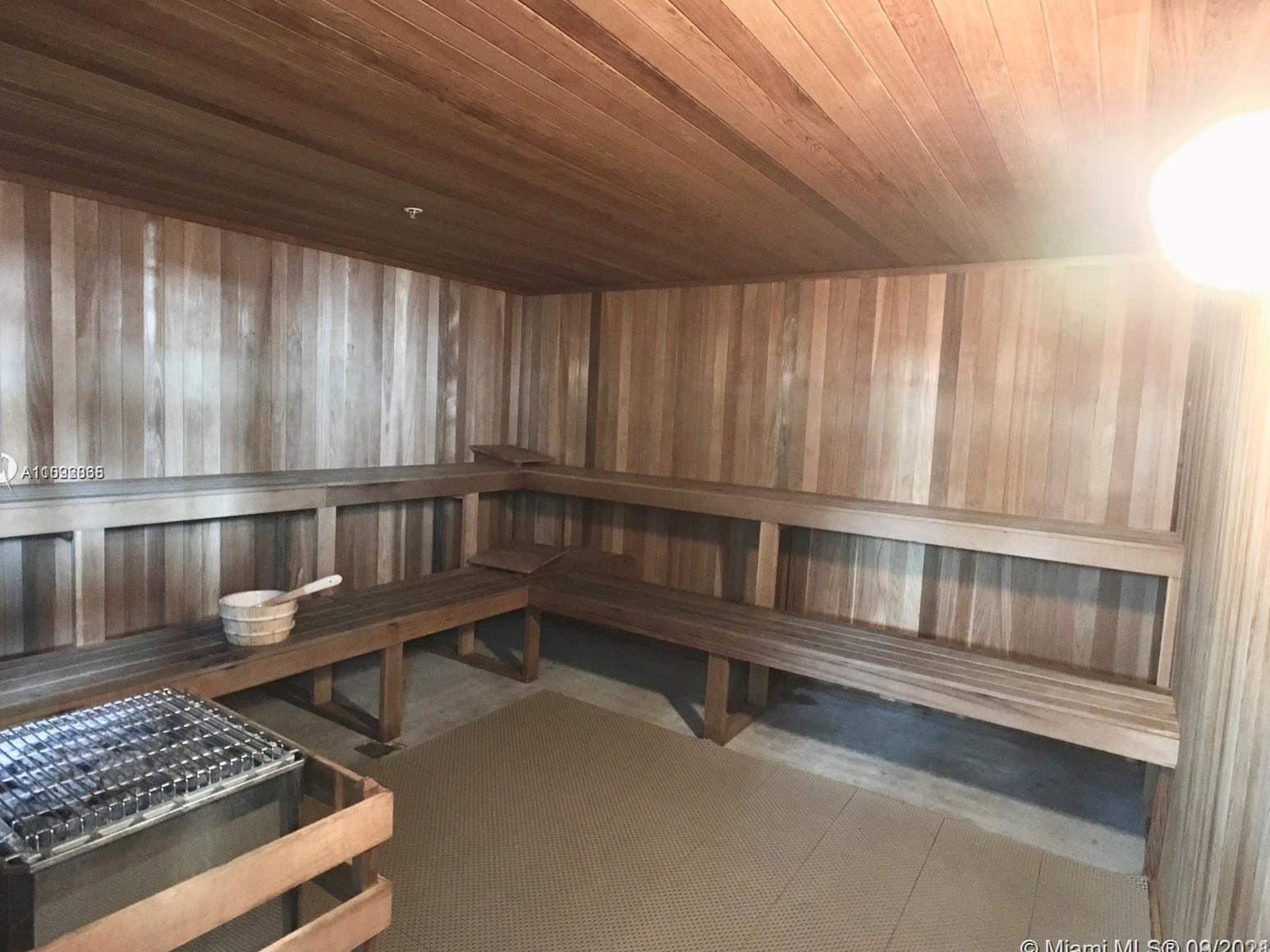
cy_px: 474
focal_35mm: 30
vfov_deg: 46.8
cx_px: 630
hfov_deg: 60.0
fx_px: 1101
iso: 200
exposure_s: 1/4
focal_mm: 4.15
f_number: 2.2
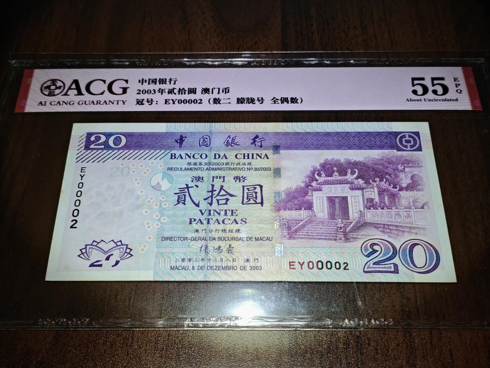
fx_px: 708
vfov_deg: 29.1
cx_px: 245
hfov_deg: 38.2
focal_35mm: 50
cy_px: 184
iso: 160
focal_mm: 5.85
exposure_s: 1/105
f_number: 1.63
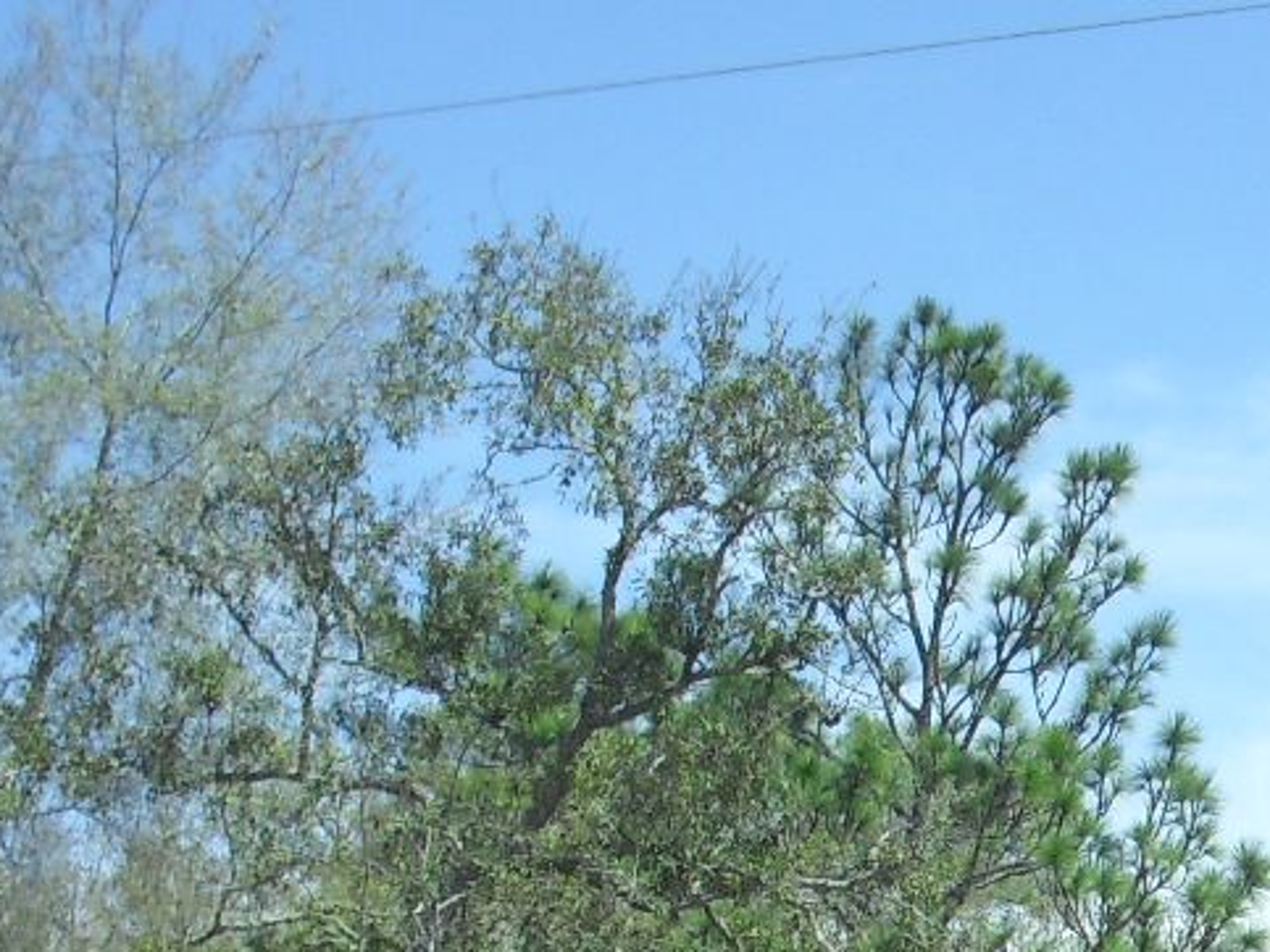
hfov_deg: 15.0
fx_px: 4622
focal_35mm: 126
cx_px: 1583
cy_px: 1283
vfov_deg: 11.4
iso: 100
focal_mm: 6.2
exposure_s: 1/200
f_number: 8
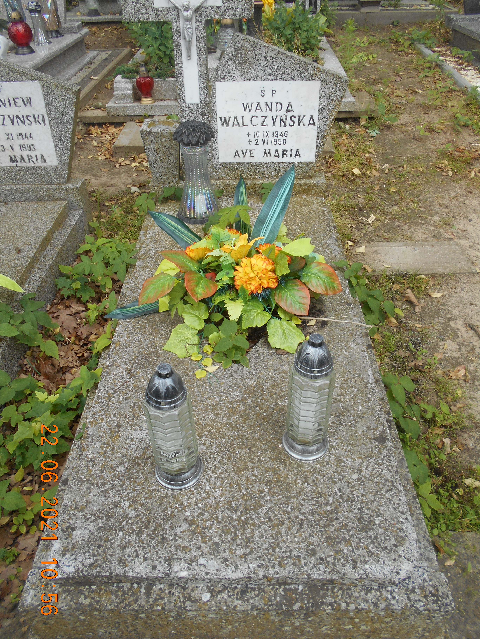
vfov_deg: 67.3
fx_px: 481
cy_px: 320
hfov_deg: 53.1
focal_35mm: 26
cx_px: 240
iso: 80
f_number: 3.2
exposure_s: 1/125
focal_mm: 4.6
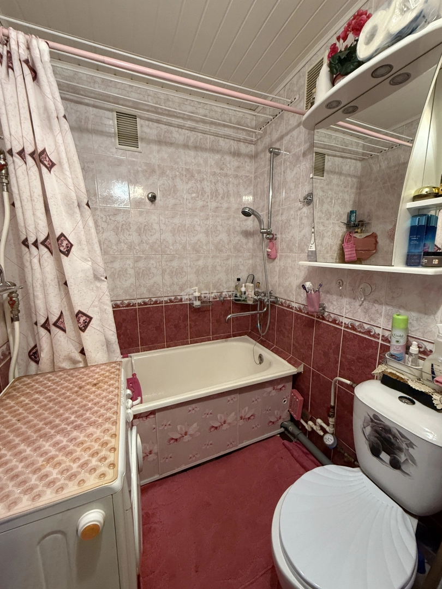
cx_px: 221
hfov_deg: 85.7
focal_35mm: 14
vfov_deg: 102.1
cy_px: 294
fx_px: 238
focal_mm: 2.22
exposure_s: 1/50
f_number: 2.2
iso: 500
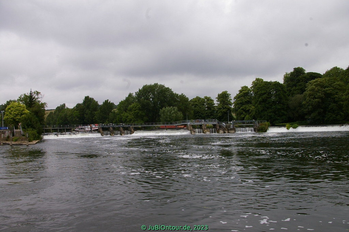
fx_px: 334
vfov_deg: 38.3
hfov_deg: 55.1
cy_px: 116
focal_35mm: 34
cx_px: 174
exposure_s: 1/250
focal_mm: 23
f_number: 11
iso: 200
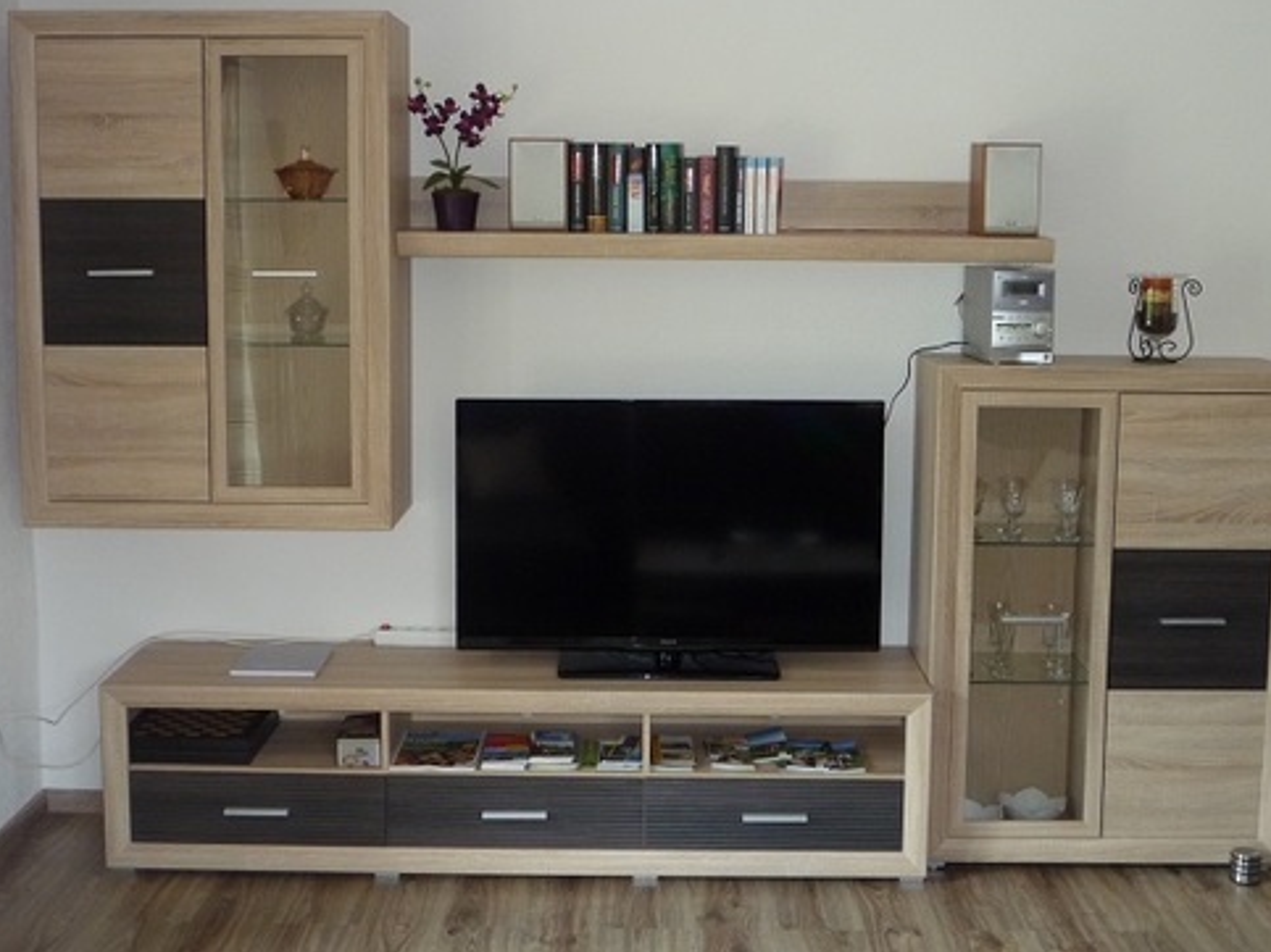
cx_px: 657
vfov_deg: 32.1
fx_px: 1652
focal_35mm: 45
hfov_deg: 42.1
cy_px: 376
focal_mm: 6.5
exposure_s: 1/30
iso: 200
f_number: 4
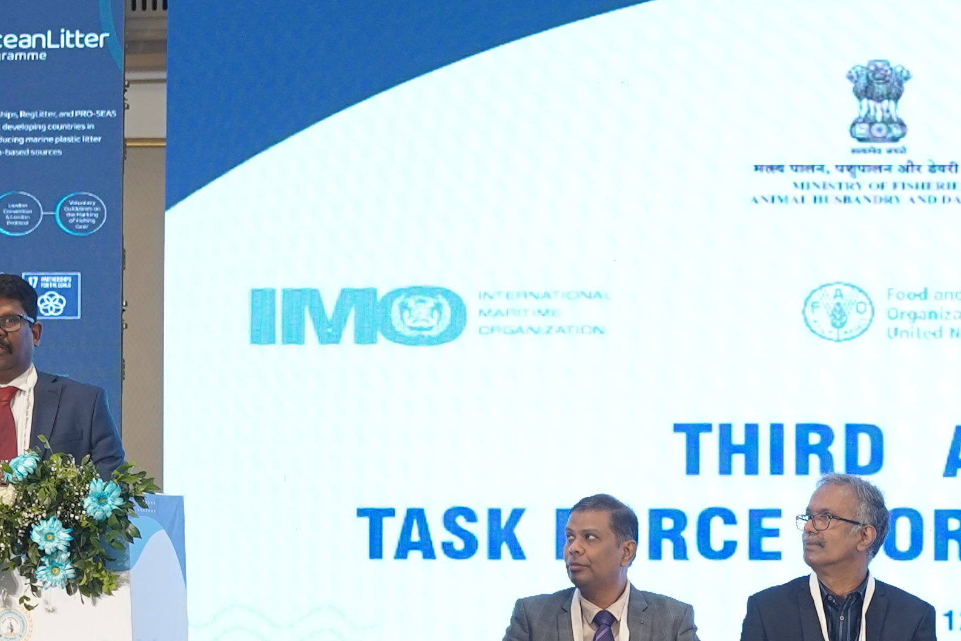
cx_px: 875
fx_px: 3443
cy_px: 490
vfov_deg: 10.6
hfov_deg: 15.7
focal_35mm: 129
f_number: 2.2
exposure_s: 1/200
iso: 640
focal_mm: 35
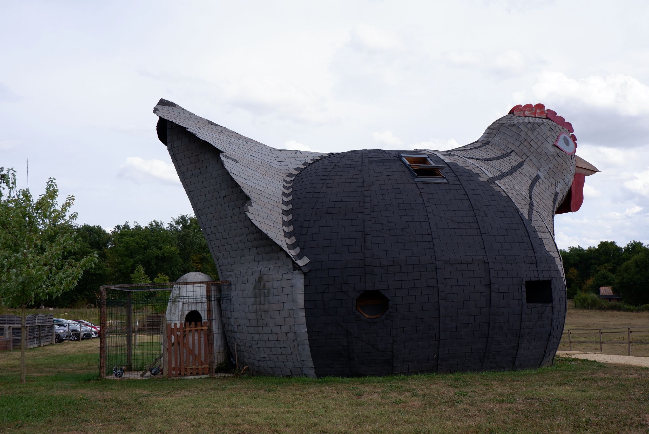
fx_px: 649
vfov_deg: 36.9
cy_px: 217
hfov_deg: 53.1
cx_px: 324
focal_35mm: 36
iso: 200
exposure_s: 1/450
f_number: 8
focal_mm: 24.9
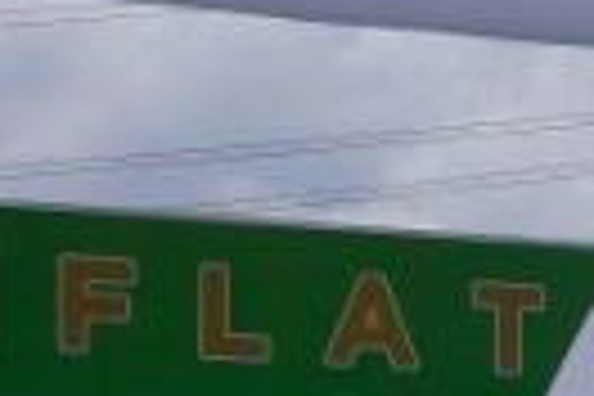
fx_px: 3069
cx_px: 990
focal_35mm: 186
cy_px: 821
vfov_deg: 7.1
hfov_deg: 10.5
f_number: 10
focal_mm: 16
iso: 100
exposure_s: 1/320
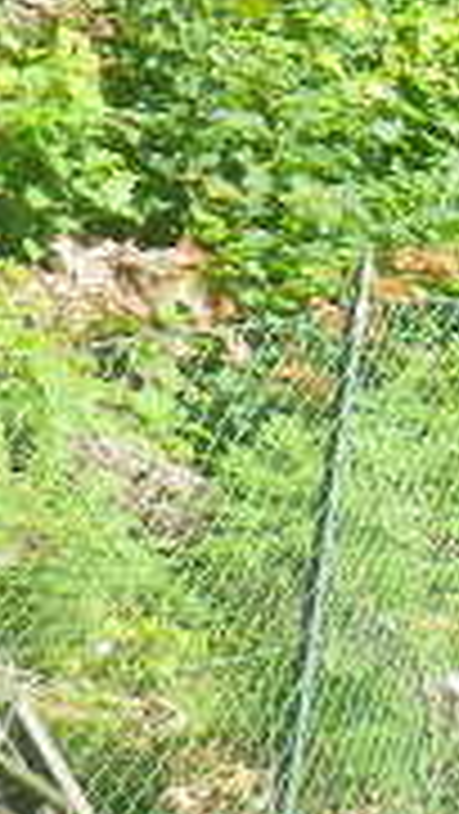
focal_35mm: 216
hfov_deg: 5.1
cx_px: 1724
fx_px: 4667
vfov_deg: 9.9
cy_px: -90
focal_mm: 6.2
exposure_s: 1/250
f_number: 3.8
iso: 80
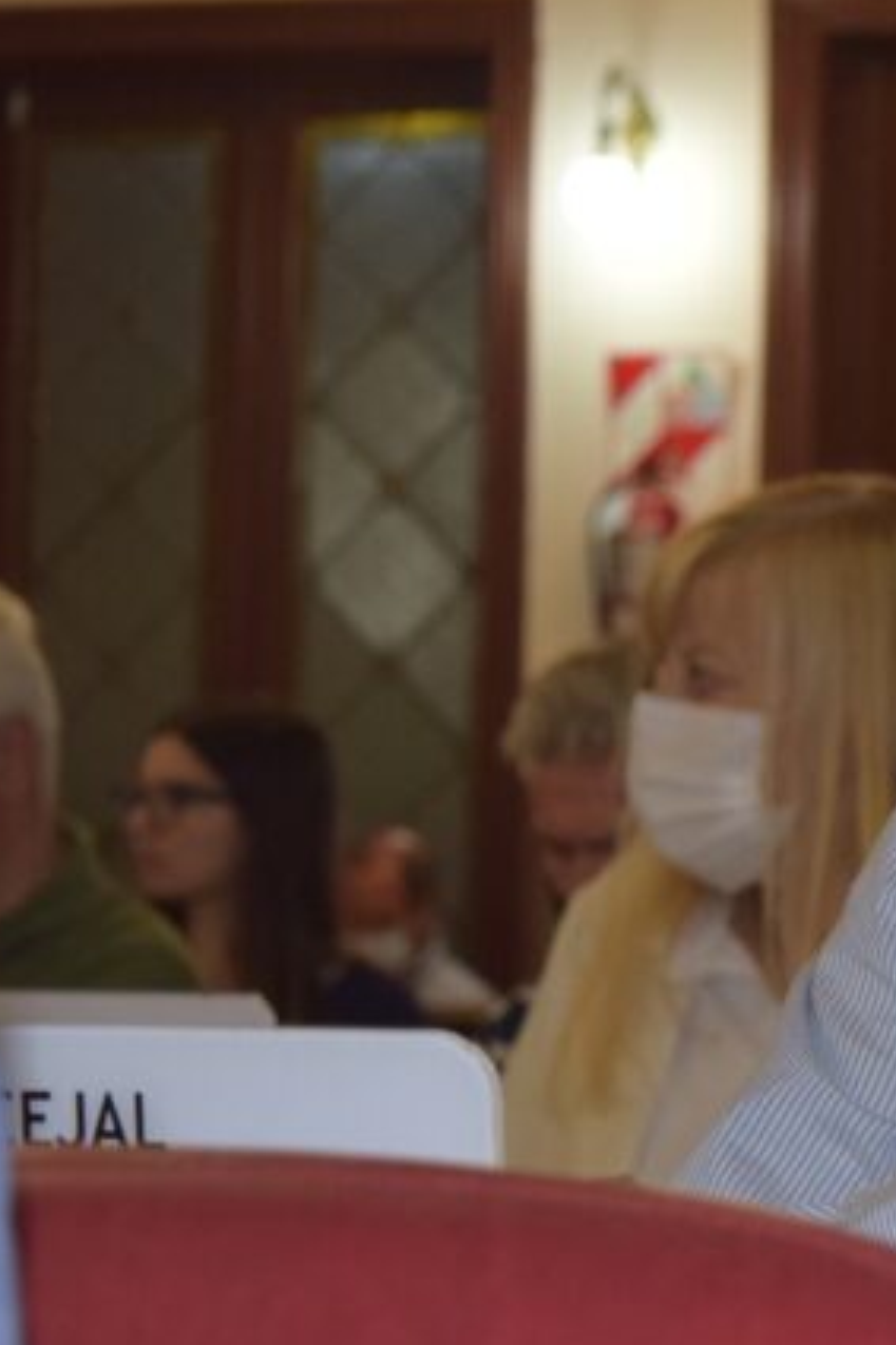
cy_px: 513
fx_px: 7024
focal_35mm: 188
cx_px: 1469
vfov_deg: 10.9
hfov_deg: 7.1
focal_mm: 52
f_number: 5.6
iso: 800
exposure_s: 1/60
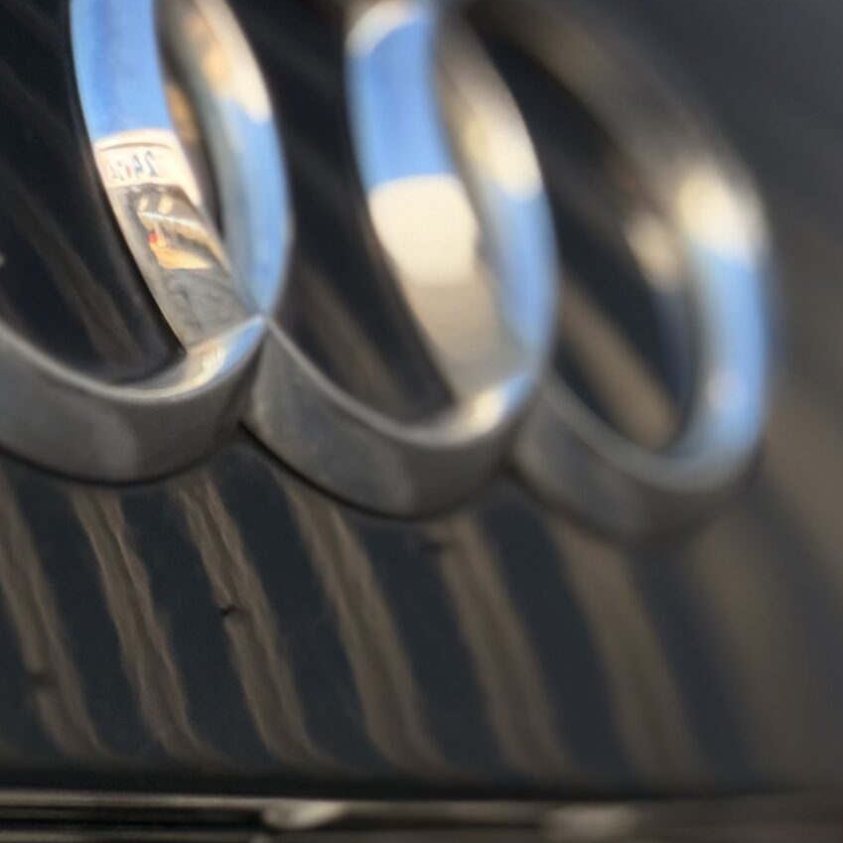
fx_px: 3527
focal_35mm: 128
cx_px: -175
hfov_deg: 13.3
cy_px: 725
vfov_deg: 13.5
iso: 100
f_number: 1.78
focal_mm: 6.76
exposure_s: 1/392
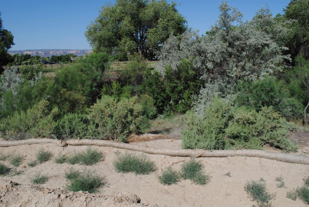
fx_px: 232
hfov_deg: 67.3
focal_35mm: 27
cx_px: 154
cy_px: 104
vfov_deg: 48.0
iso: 100
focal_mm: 18
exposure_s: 1/250
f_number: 8
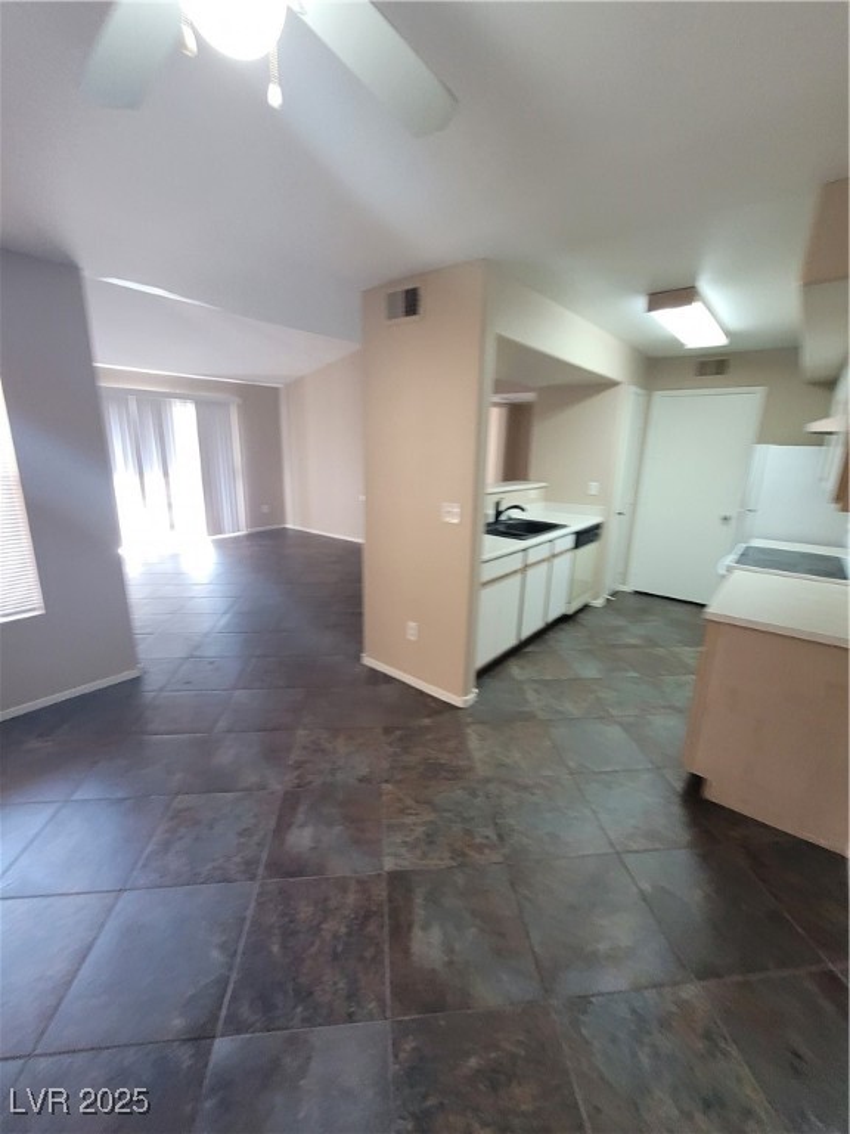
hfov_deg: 89.9
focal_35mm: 13
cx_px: 425
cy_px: 567
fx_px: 426
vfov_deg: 106.2
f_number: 2.2
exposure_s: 1/40
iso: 320
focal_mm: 2.2
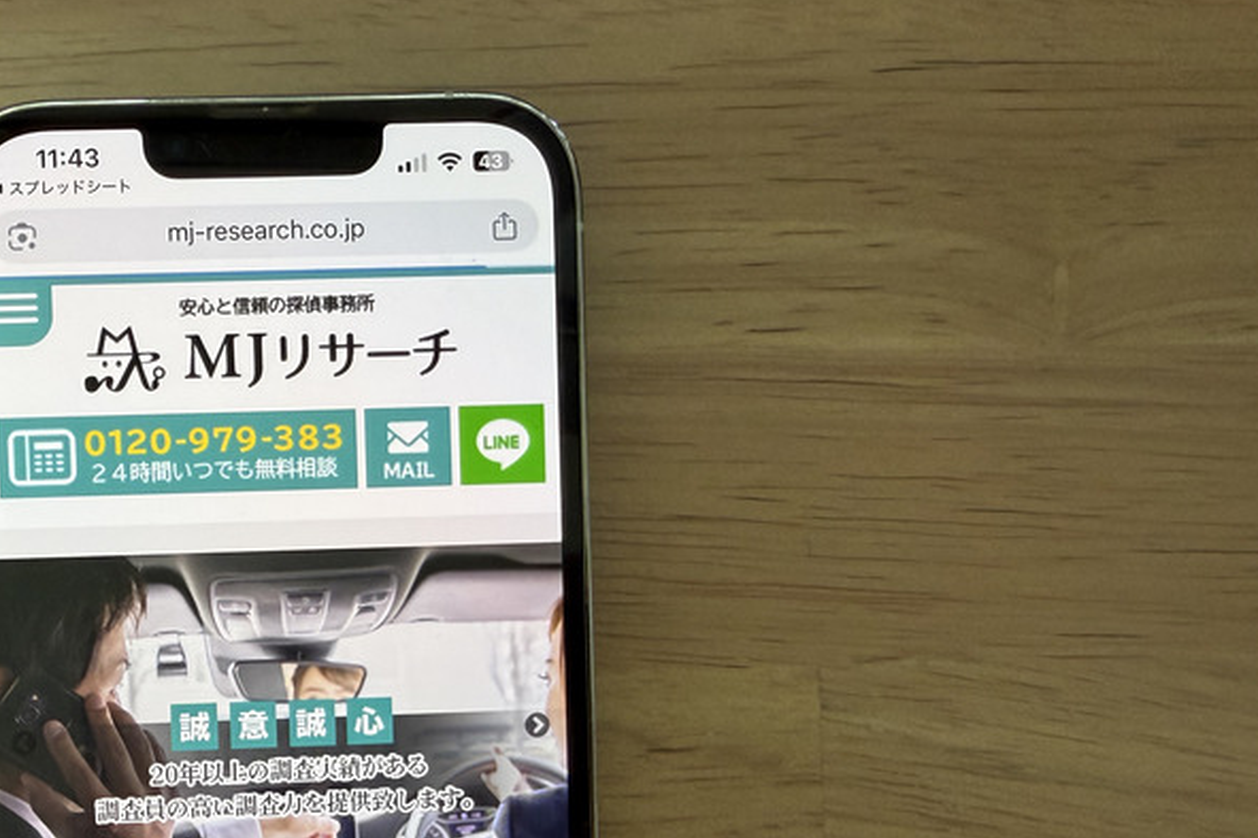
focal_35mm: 38
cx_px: 307
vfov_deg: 33.7
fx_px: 1328
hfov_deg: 48.6
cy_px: 705
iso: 250
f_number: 2.2
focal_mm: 2.22
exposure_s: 1/120
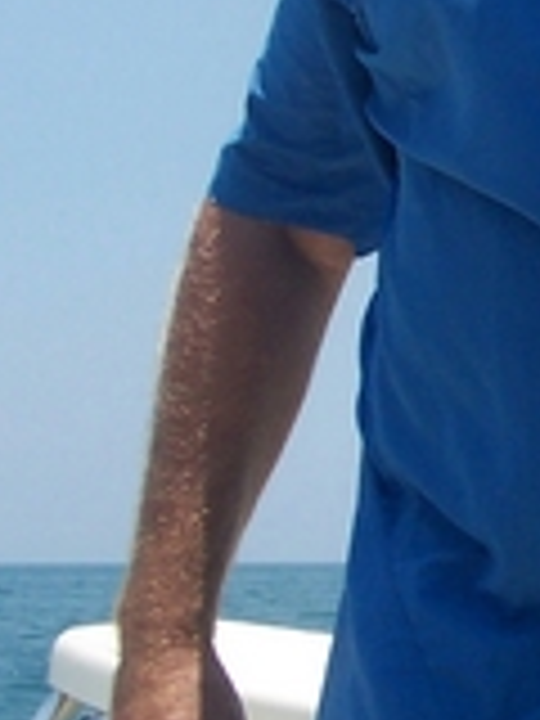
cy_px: 227
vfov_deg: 16.0
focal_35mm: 123
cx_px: 796
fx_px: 2558
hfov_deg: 11.6
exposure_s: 1/750
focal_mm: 5.6
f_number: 5.6
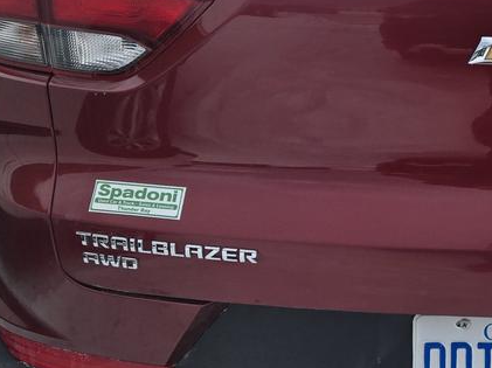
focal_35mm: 70
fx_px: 994
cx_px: 512
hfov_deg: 26.1
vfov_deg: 20.8
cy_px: 99
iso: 25
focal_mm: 5.4
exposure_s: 1/1332
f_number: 1.8
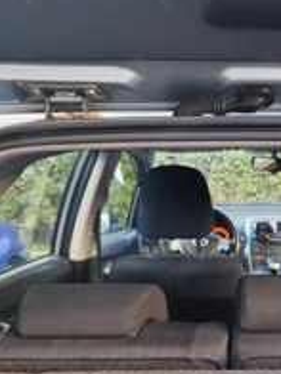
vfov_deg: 39.4
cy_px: 279
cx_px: 283
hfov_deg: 28.9
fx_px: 509
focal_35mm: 47
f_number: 1.65
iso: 200
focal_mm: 6.19
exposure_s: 1/100
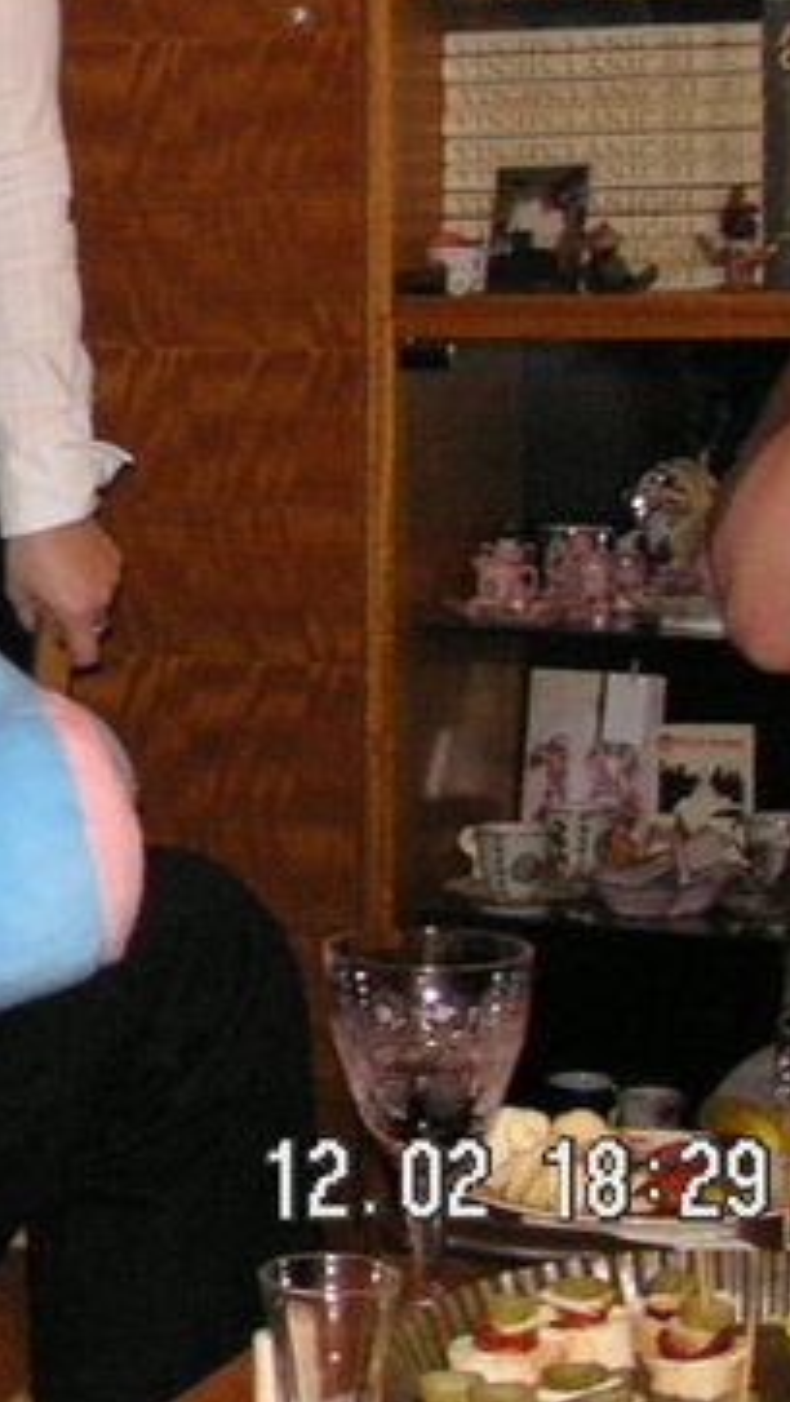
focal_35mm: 89
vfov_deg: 23.5
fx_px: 3310
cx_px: -565
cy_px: 244
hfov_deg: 12.6
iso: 160
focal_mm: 6.1
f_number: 2.8
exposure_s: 1/45
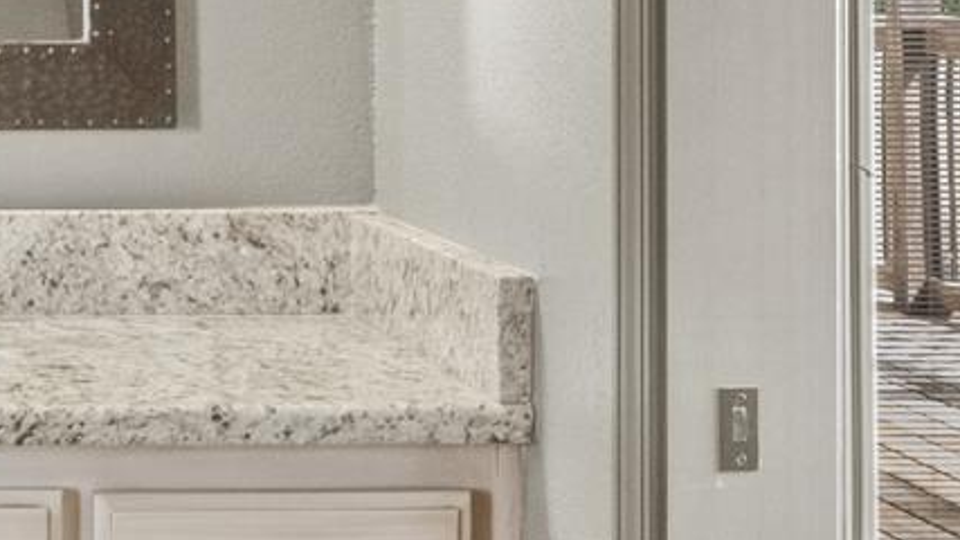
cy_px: 48
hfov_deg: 21.6
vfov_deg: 13.0
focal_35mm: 92
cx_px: -166
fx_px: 2341
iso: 800
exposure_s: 1/2.5
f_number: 8
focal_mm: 10
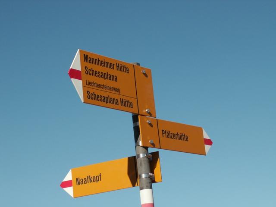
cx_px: 138
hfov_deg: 22.0
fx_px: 710
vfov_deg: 16.6
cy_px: 104
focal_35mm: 89
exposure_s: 1/640
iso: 50
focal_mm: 14.87
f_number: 5
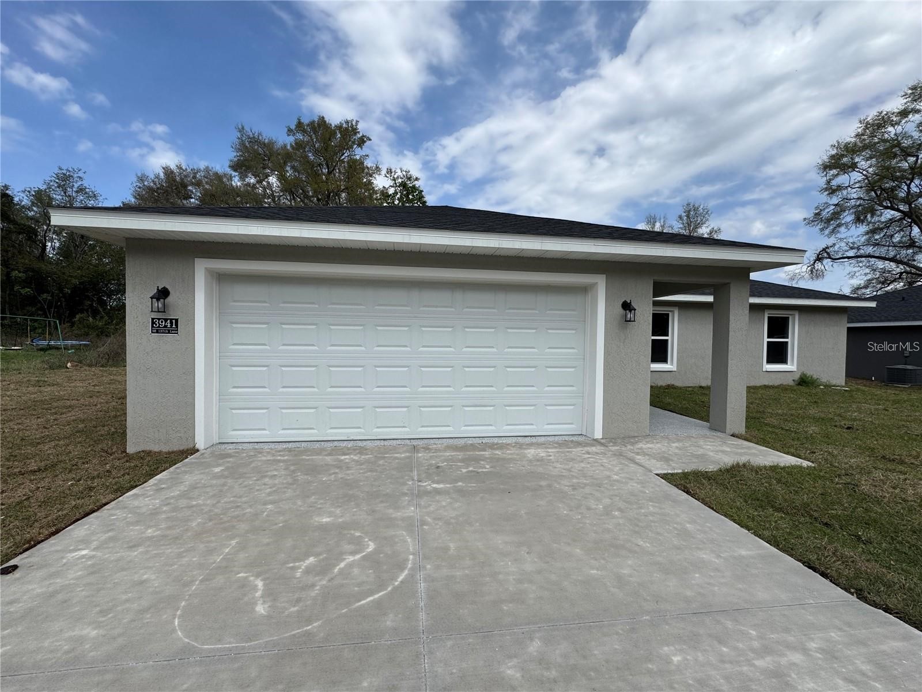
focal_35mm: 14
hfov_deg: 102.1
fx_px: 373
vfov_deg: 85.7
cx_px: 461
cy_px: 346
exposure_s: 1/2584
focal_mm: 2.22
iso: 50
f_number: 2.2
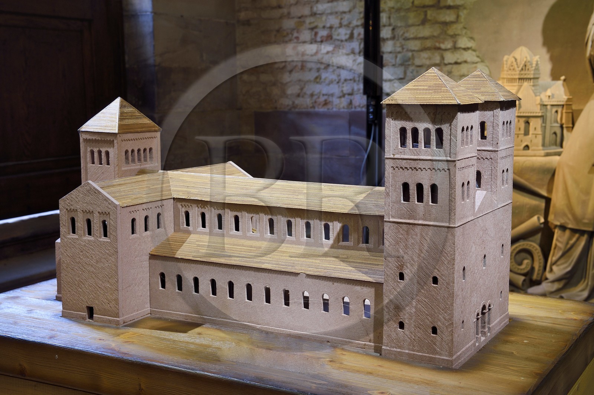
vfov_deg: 26.9
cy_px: 198
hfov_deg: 39.6
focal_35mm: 50
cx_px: 297
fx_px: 824
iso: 400
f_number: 8
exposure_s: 1/5
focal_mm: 50
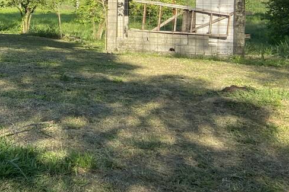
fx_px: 642
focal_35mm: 80
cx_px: -106
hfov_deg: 22.2
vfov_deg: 16.6
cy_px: -7
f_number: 1.8
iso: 32
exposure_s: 1/1053
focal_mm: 4.25
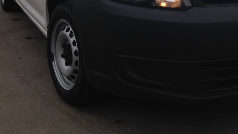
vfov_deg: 19.3
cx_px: 162
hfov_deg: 34.5
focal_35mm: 60
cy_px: -10
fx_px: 379
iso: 50
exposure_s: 1/645
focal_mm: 4.12
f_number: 2.4
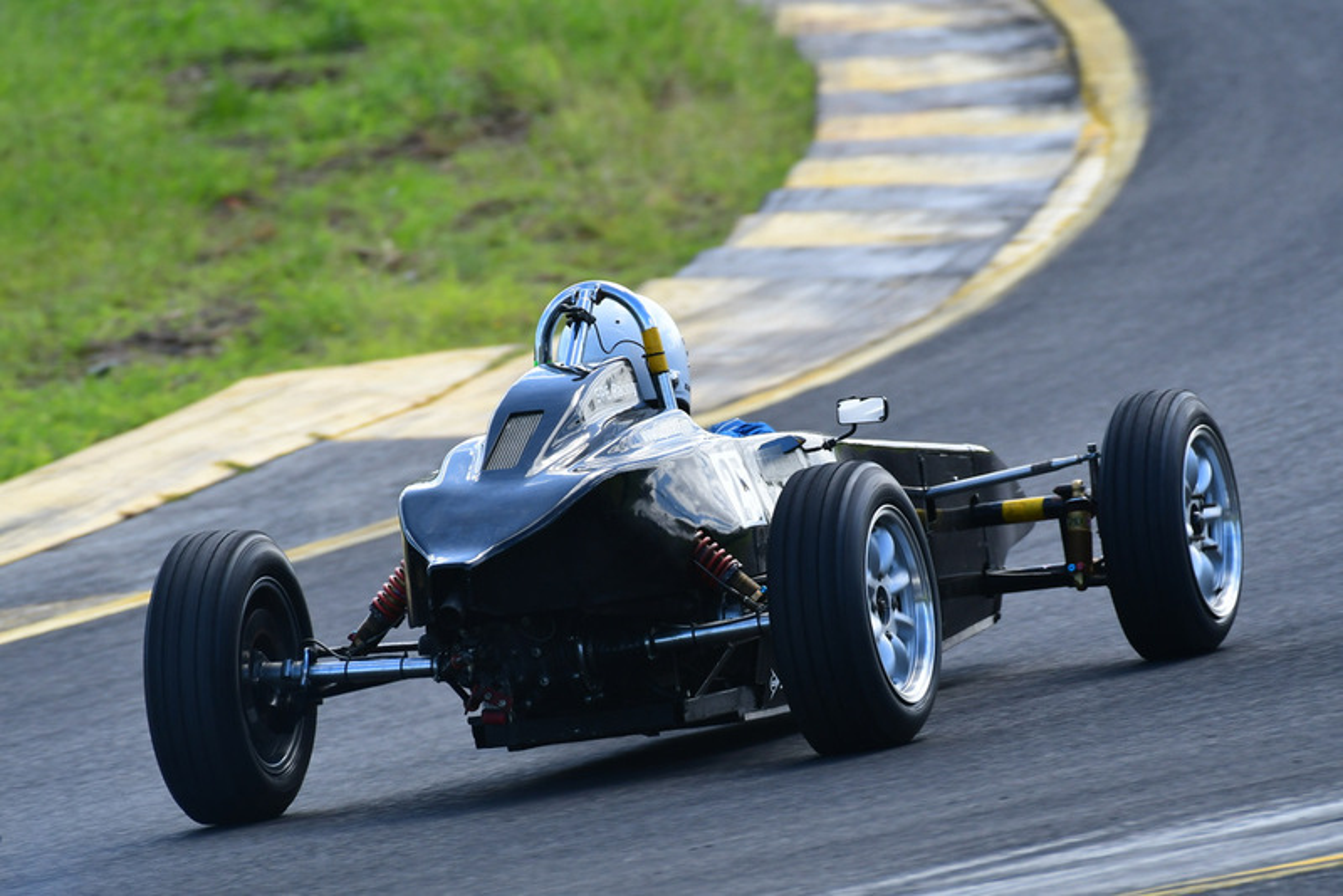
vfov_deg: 1.8
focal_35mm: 750
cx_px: 672
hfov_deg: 2.7
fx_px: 27988
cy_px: 448
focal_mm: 500
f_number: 7.1
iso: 500
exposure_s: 1/640
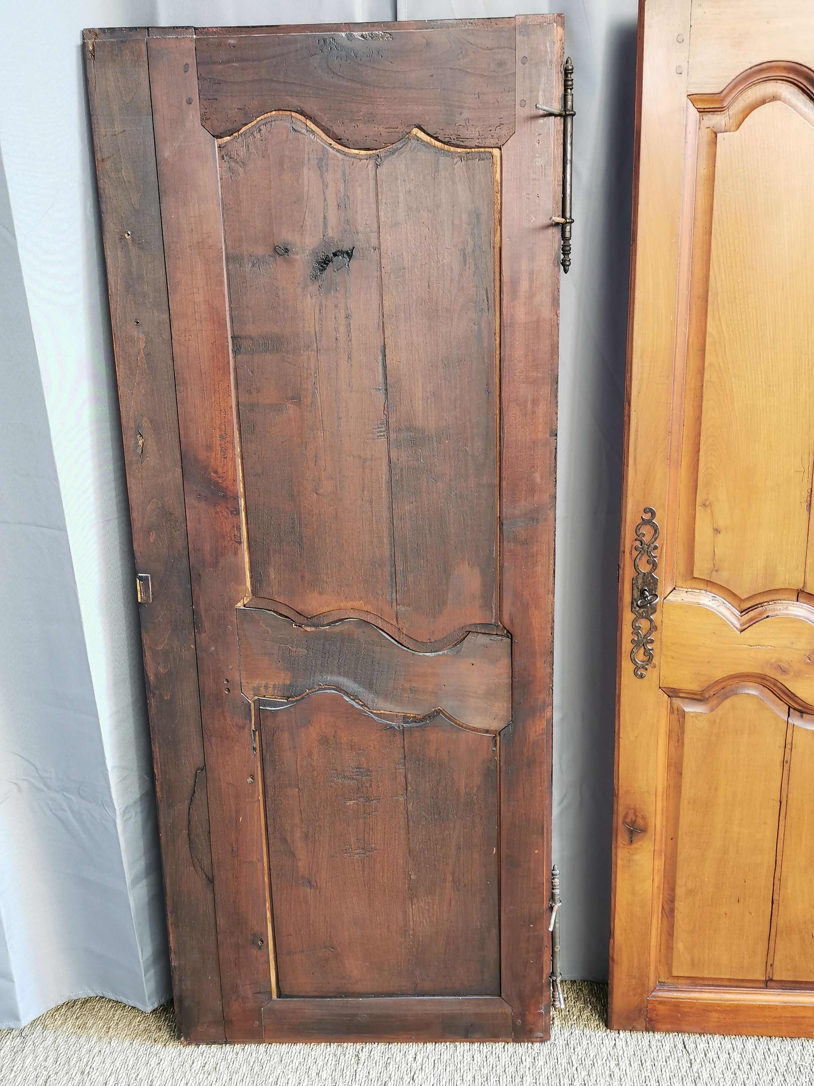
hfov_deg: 45.4
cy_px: 543
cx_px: 407
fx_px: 972
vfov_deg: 58.4
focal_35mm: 31
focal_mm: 5.58
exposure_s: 1/50
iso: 125
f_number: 1.8
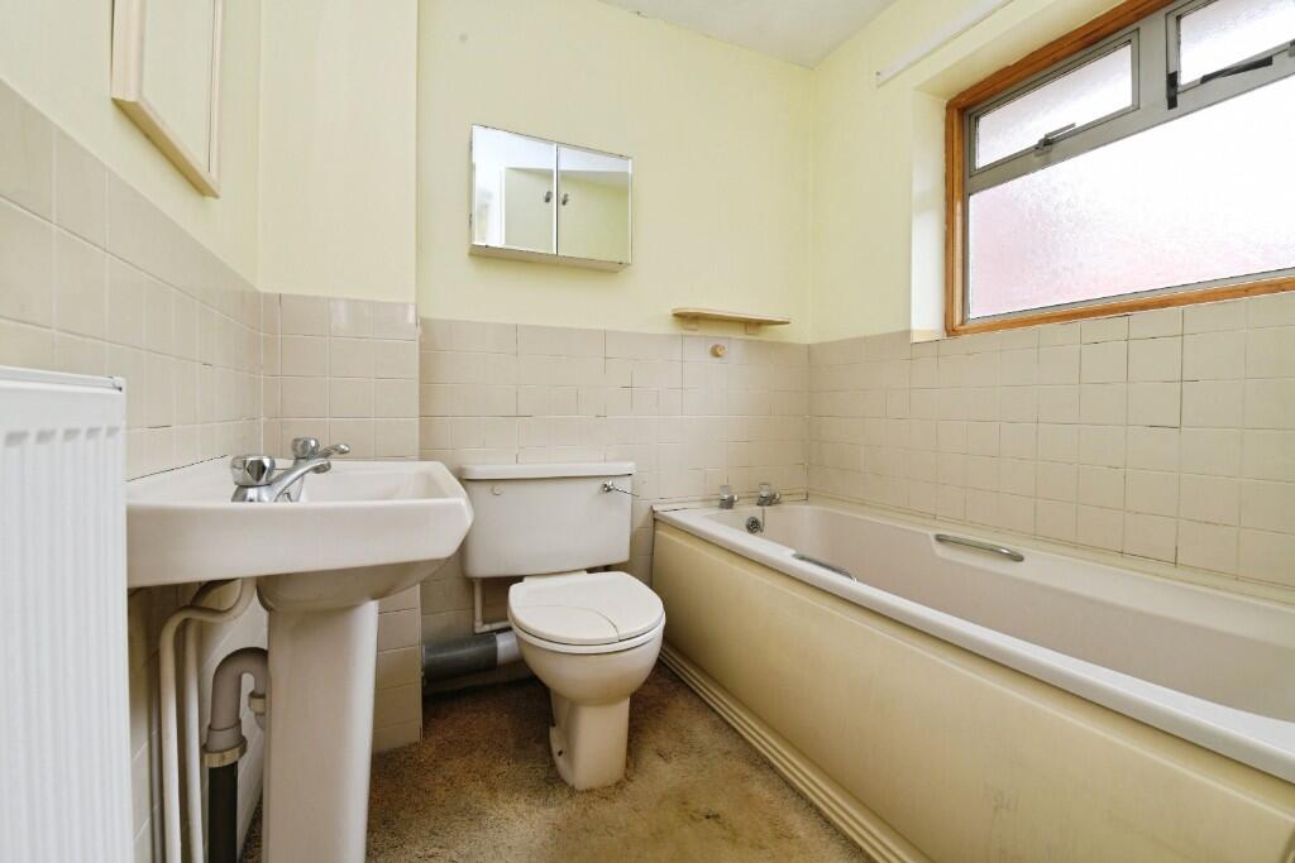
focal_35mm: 15
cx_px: 648
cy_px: 432
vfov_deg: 77.3
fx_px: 540
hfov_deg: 100.4
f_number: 11
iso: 640
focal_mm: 15
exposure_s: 1/60
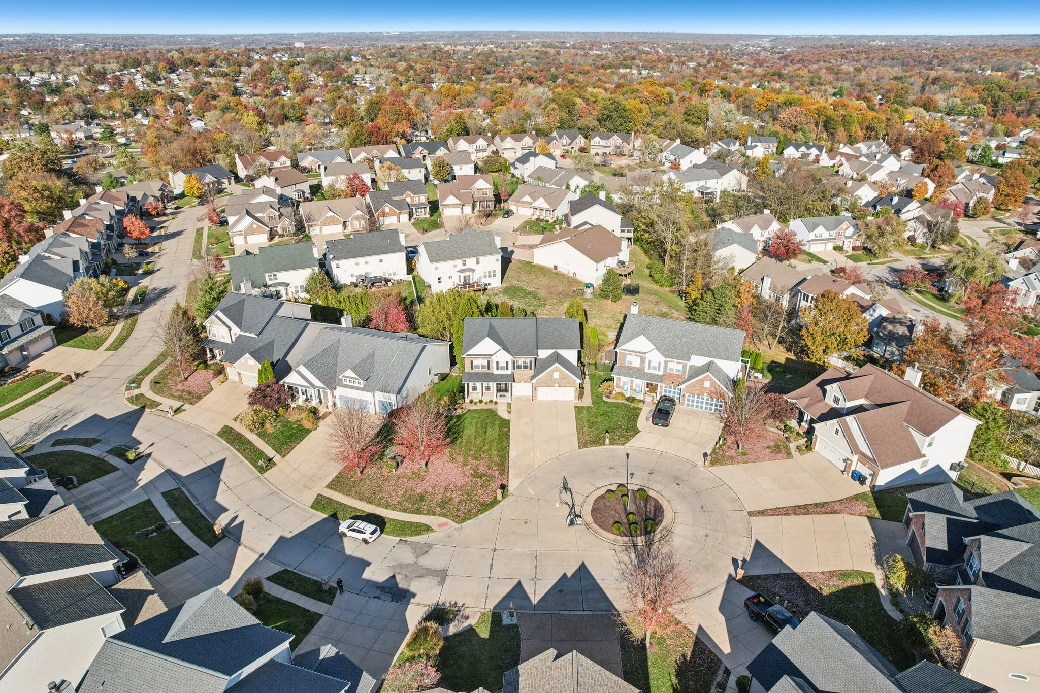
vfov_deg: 57.2
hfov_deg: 78.6
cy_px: 346
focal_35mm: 22
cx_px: 520
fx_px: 635
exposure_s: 1/1500
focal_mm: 8.4
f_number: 2.8
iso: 160
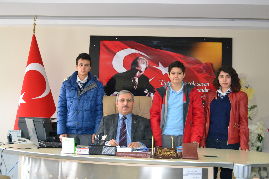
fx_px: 325
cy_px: 90
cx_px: 134
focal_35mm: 44
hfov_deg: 45.0
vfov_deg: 30.9
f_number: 4.5
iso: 1100
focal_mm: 29
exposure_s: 1/60
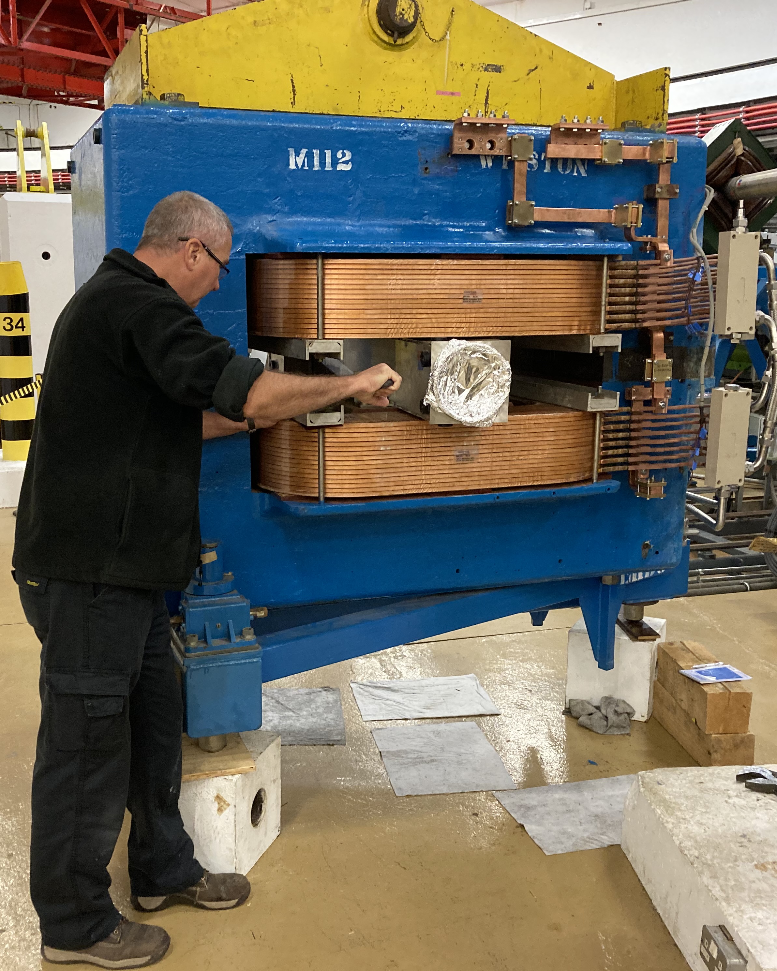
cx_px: 349
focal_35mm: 37
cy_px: 488
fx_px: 1063
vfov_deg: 49.1
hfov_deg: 40.1
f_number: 1.8
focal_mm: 3.99
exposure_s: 1/33
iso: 250
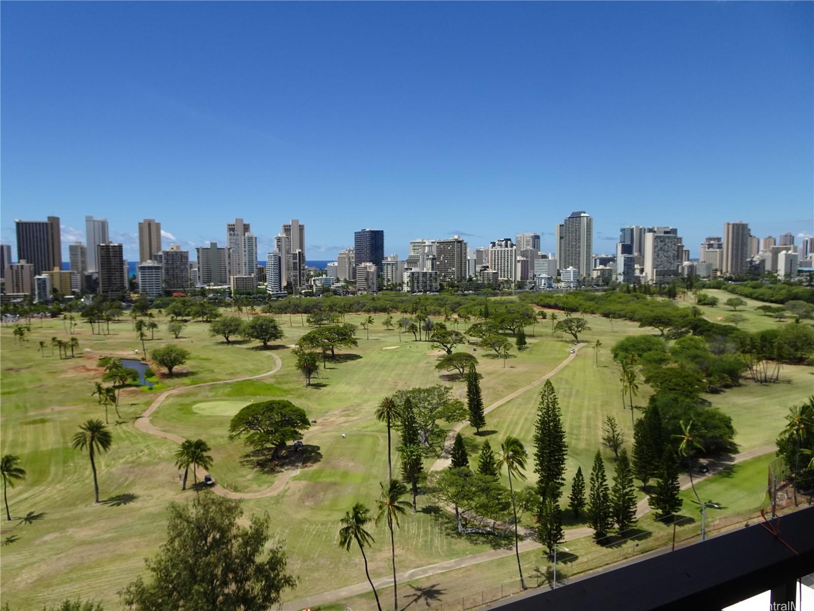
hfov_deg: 71.6
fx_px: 564
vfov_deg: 56.8
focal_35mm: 24
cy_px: 306
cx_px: 407
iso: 80
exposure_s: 1/1250
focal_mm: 4.25
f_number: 3.5
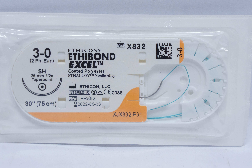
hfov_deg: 25.5
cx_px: 126
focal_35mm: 80
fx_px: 556
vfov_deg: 17.1
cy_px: 84
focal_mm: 53
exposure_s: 1/60
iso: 800
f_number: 7.1
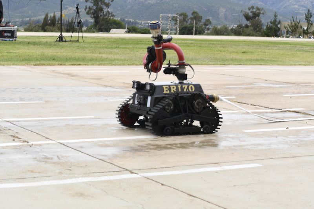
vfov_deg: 16.6
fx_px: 715
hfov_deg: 24.8
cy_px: 104
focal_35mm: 82
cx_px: 157
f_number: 5
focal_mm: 55
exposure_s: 1/250
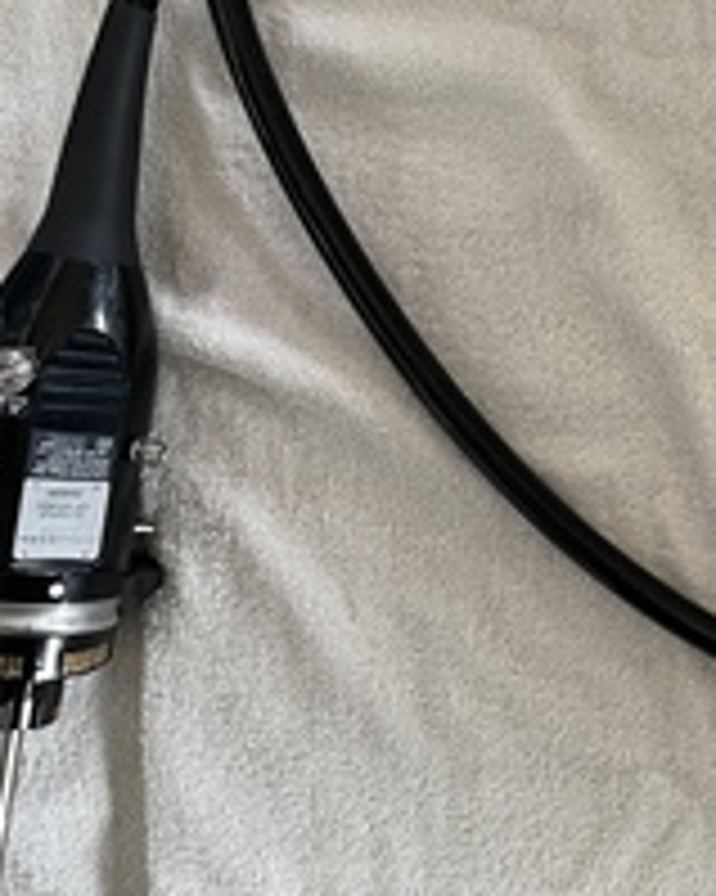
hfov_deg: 27.5
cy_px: 320
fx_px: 1352
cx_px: 757
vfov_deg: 36.4
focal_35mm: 51
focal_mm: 4.2
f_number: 1.6
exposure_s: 1/50
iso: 200
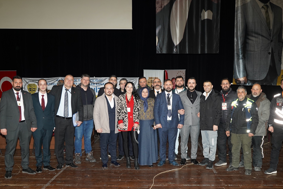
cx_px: 150
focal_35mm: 40
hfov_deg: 48.4
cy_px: 107
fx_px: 314
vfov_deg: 33.4
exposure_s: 1/125
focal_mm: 33
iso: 1250
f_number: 4
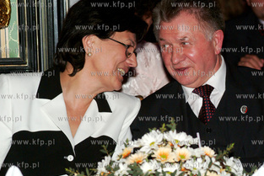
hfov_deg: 9.6
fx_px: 1577
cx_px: 143
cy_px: 85
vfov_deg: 6.4
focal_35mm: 215
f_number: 5.6
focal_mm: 112
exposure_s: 1/90
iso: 400
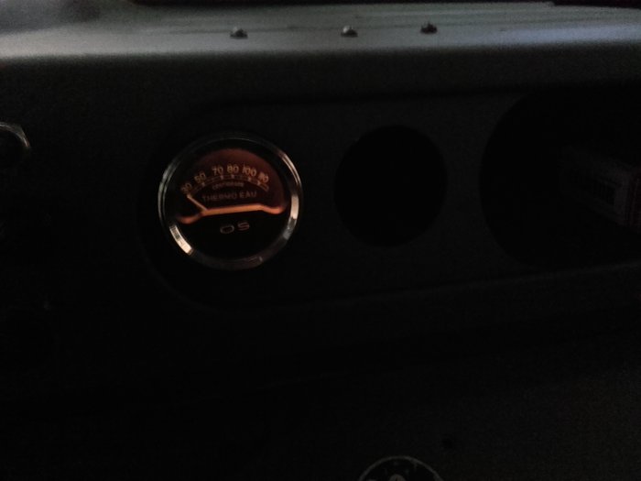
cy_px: 240
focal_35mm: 31
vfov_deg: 45.4
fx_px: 574
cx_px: 320
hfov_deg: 58.4
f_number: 2.2
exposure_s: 1/8
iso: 800
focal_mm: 3.31
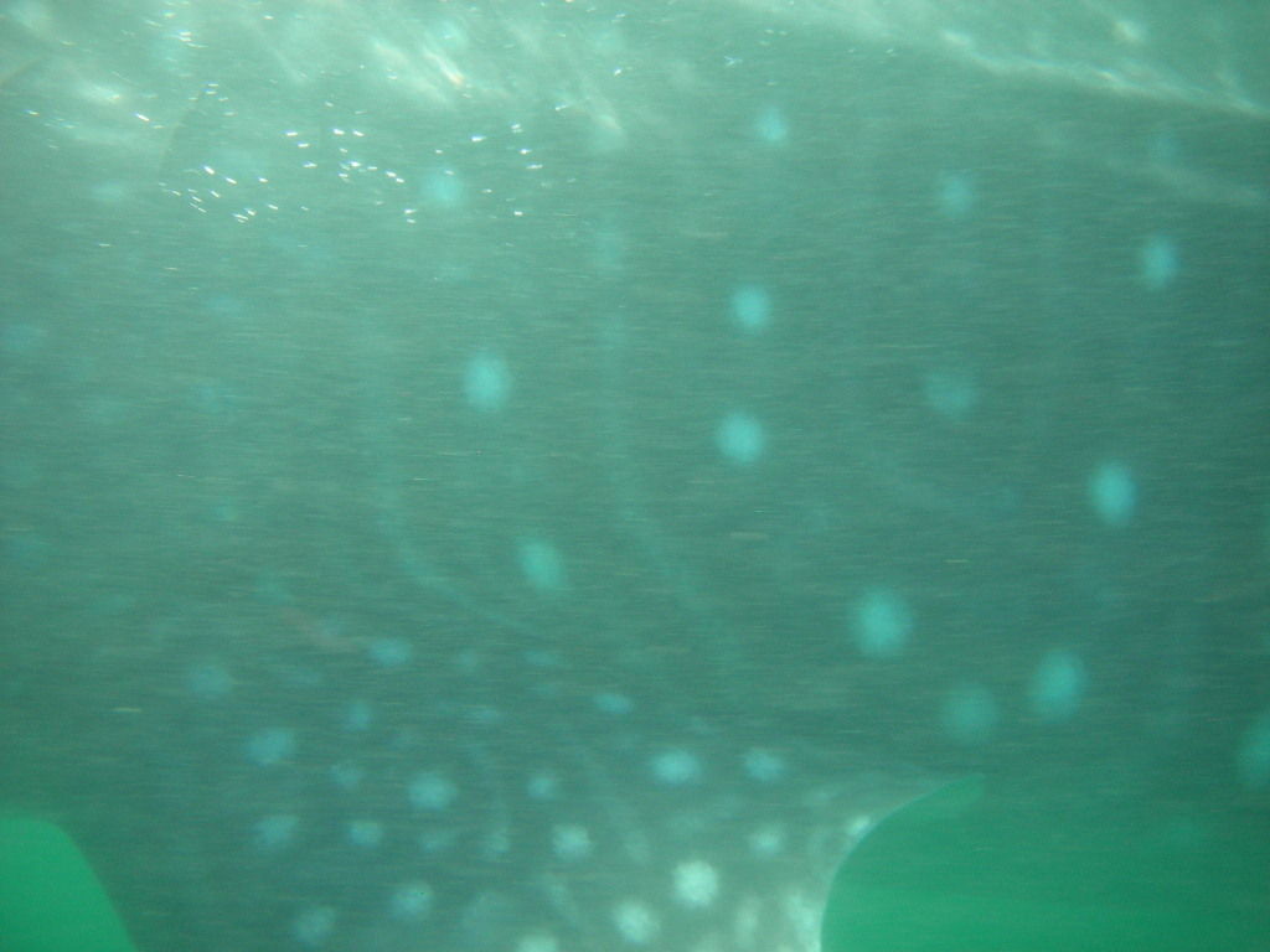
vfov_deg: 40.7
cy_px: 476
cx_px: 635
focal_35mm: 35
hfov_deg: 52.6
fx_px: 1284
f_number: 3
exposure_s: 1/115
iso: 100
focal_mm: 5.8
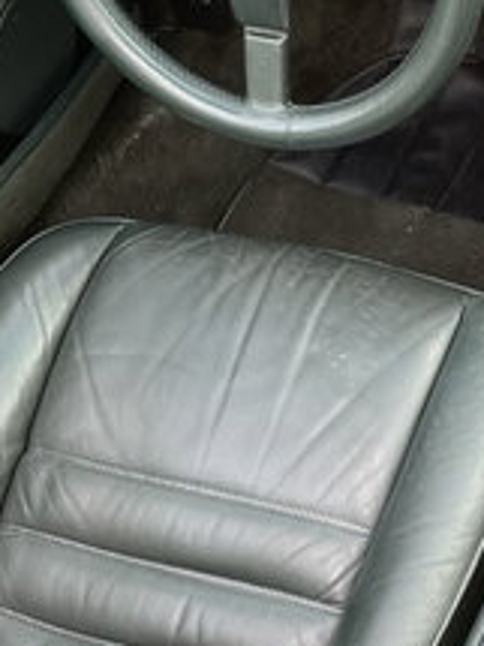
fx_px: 1735
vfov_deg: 21.0
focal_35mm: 93
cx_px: 619
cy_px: 234
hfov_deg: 15.2
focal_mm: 4.2
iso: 50
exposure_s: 1/121
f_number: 1.6
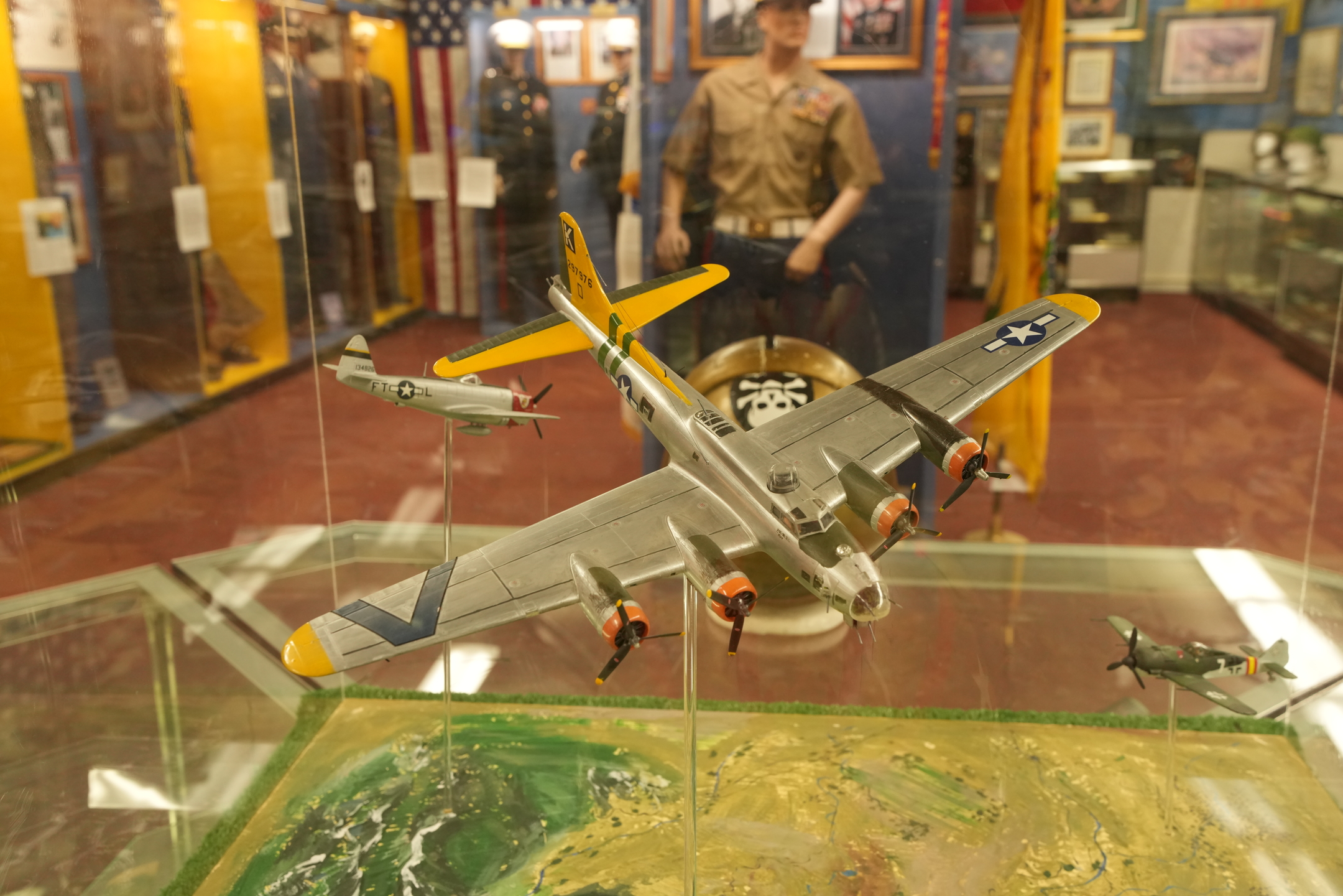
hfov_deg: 54.4
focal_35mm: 35
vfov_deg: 37.9
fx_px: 1306
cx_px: 672
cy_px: 448
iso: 1600
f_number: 7.1
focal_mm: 35
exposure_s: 1/40
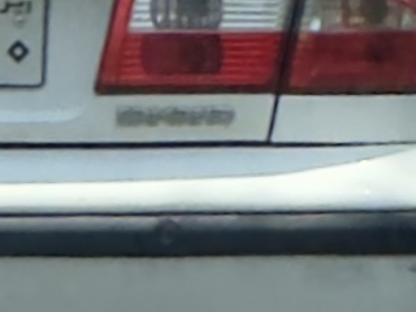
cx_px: 190
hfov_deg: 5.0
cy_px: 103
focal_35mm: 399
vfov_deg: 3.7
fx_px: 4795
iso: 25
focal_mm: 9
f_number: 2.8
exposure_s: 1/402
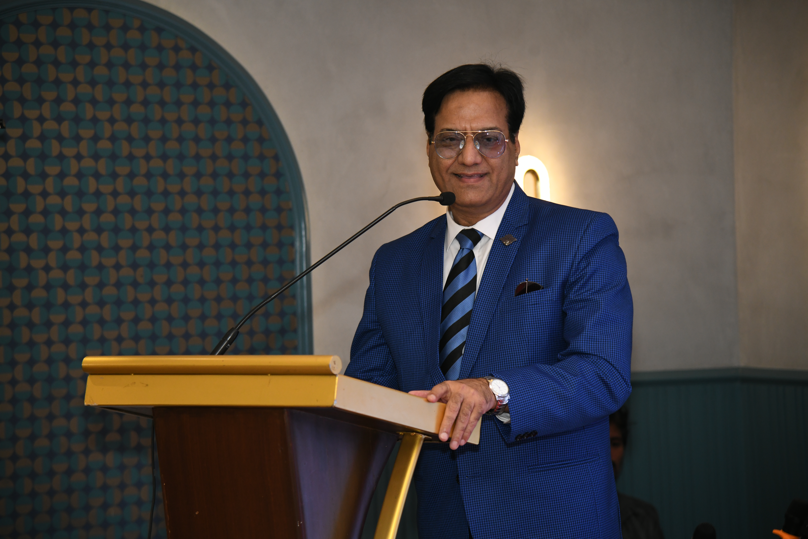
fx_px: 2693
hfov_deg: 17.1
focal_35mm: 120
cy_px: 270
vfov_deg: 11.4
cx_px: 404
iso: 1600
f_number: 4.5
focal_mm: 120
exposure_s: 1/160
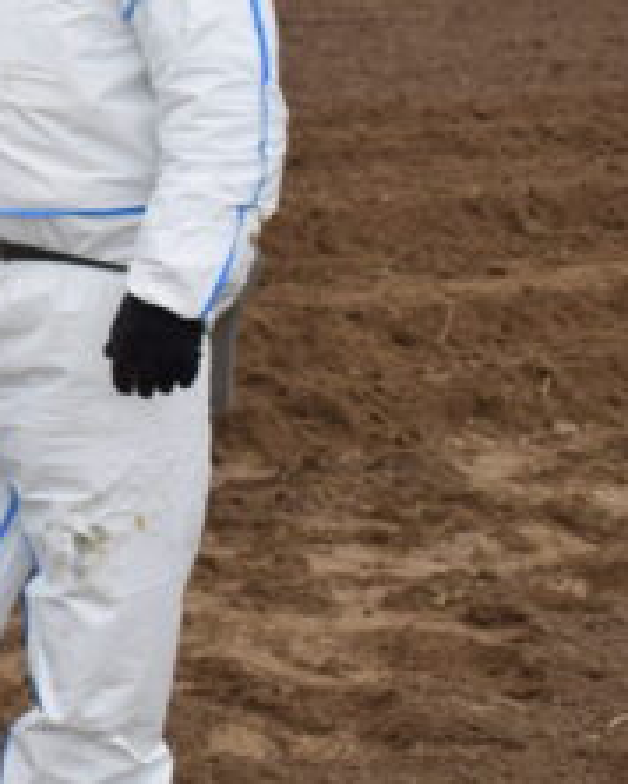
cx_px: -819
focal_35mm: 171
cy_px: -71
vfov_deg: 11.1
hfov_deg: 8.4
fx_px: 3967
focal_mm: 30
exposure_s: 1/125
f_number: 5.6
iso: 125
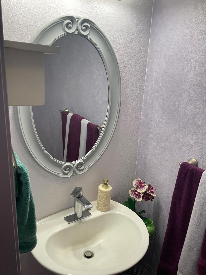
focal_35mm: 30
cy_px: 140
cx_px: 100
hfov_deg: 46.8
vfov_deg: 60.0
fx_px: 238
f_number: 1.8
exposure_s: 1/120
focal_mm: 3
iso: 50
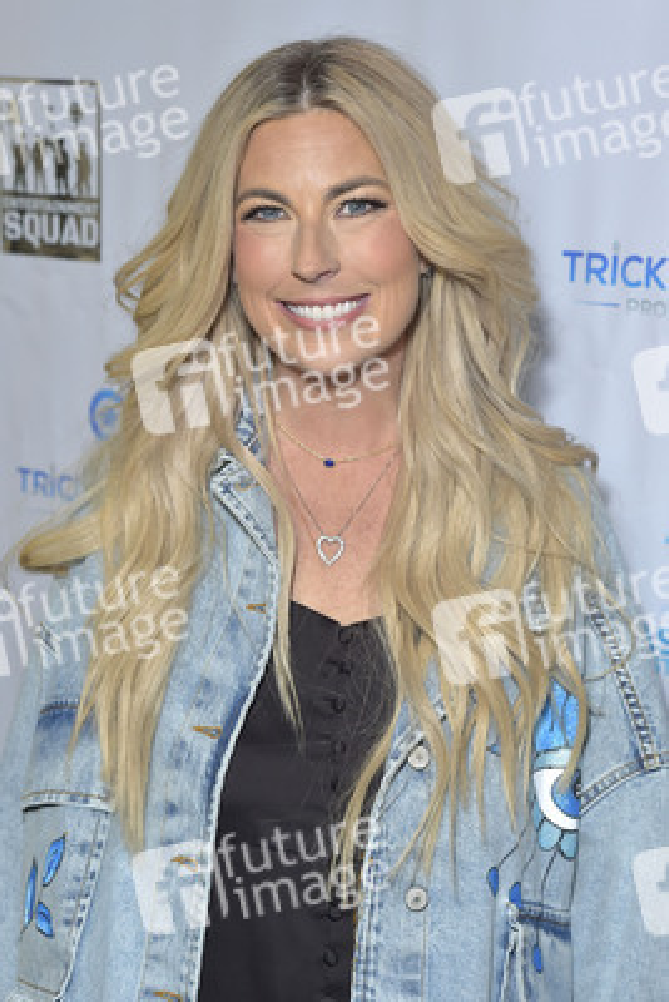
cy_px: 501
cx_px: 334
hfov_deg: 17.5
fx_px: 2172
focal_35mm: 78
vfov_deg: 26.0
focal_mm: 78
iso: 1250
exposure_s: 1/250
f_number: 6.3
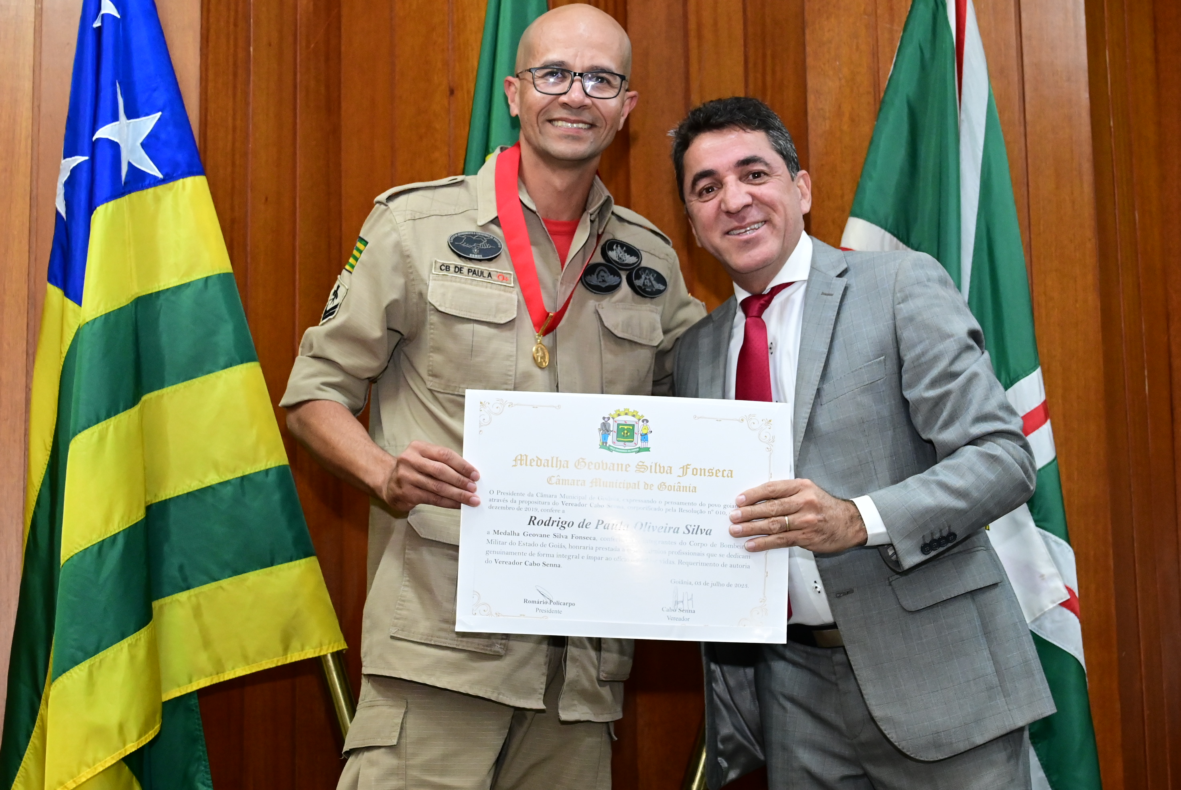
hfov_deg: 31.4
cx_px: 590
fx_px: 2101
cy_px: 395
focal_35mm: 64
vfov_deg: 21.3
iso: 4000
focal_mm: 43
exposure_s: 1/125
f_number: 4.5
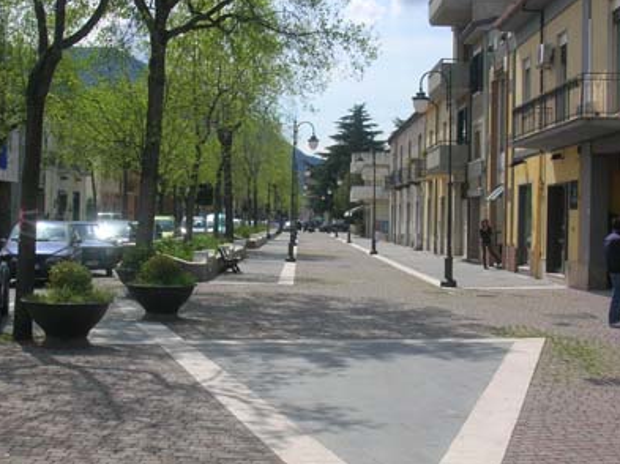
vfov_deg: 26.5
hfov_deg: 35.0
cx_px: 312
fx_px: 984
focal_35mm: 55
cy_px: 230
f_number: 5.7
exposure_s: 1/375
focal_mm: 9
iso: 50
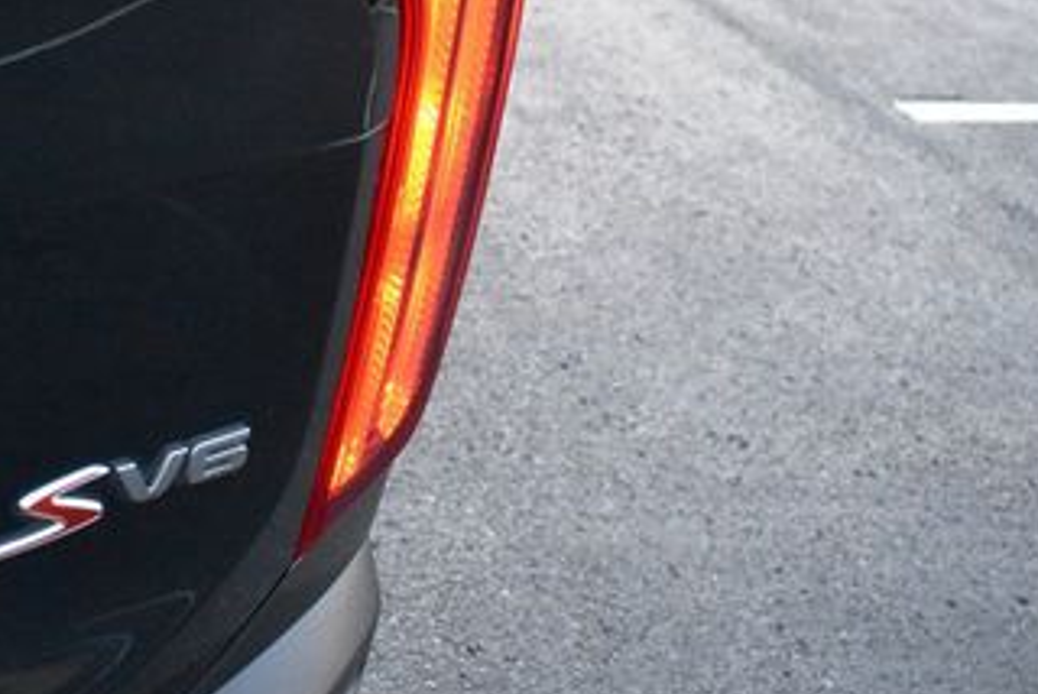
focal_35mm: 54
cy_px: 216
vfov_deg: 24.9
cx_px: 354
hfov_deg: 36.5
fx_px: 1558
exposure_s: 1/125
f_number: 3.5
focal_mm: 18
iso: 4500
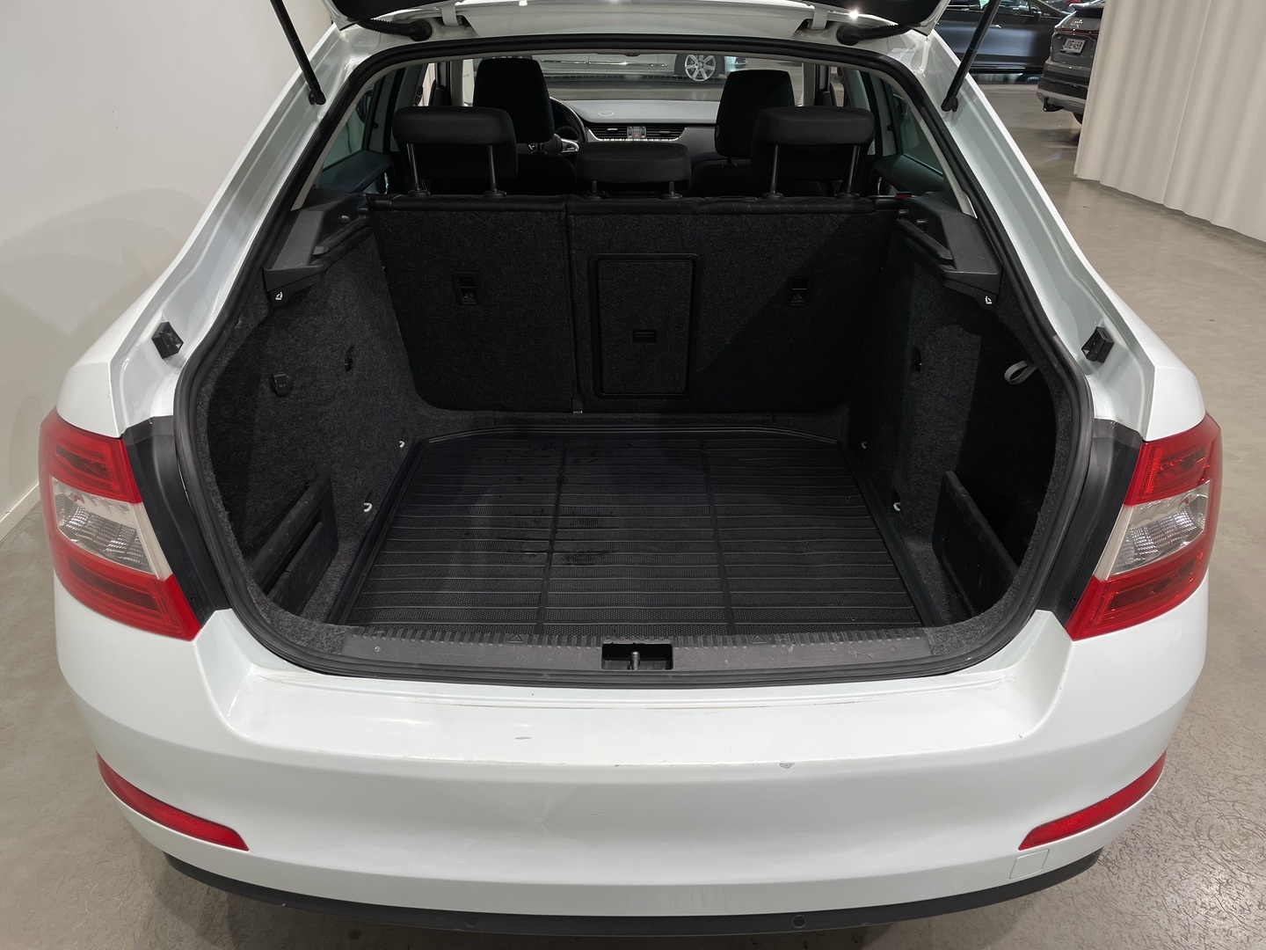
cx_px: 633
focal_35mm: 26
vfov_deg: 53.1
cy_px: 475
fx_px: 951
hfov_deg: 67.3
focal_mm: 4.2
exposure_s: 1/100
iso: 40
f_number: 1.6
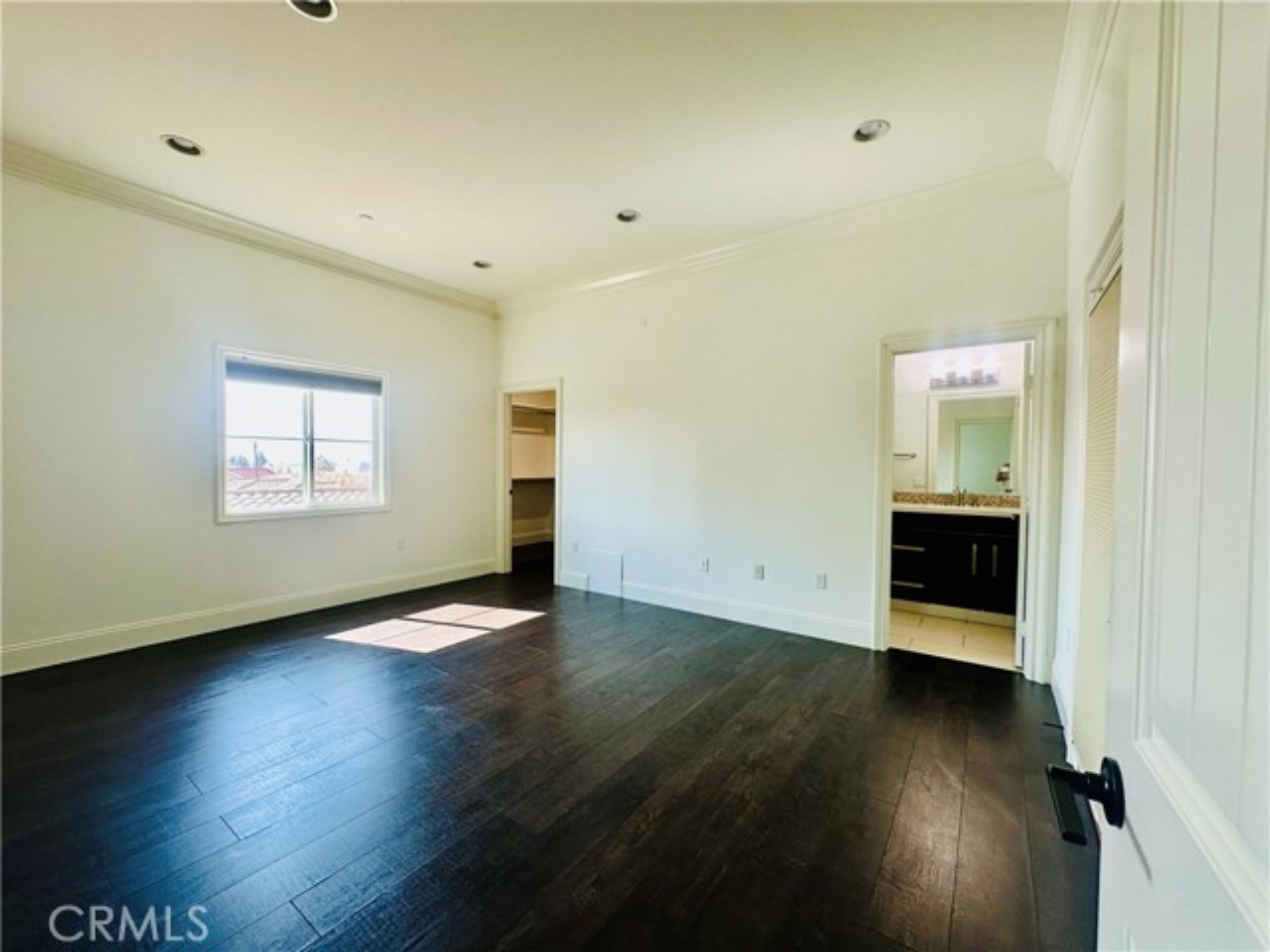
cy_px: 476
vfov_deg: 85.7
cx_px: 635
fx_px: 514
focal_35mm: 14
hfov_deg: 102.1
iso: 80
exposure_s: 1/120
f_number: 2.2
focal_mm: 2.22
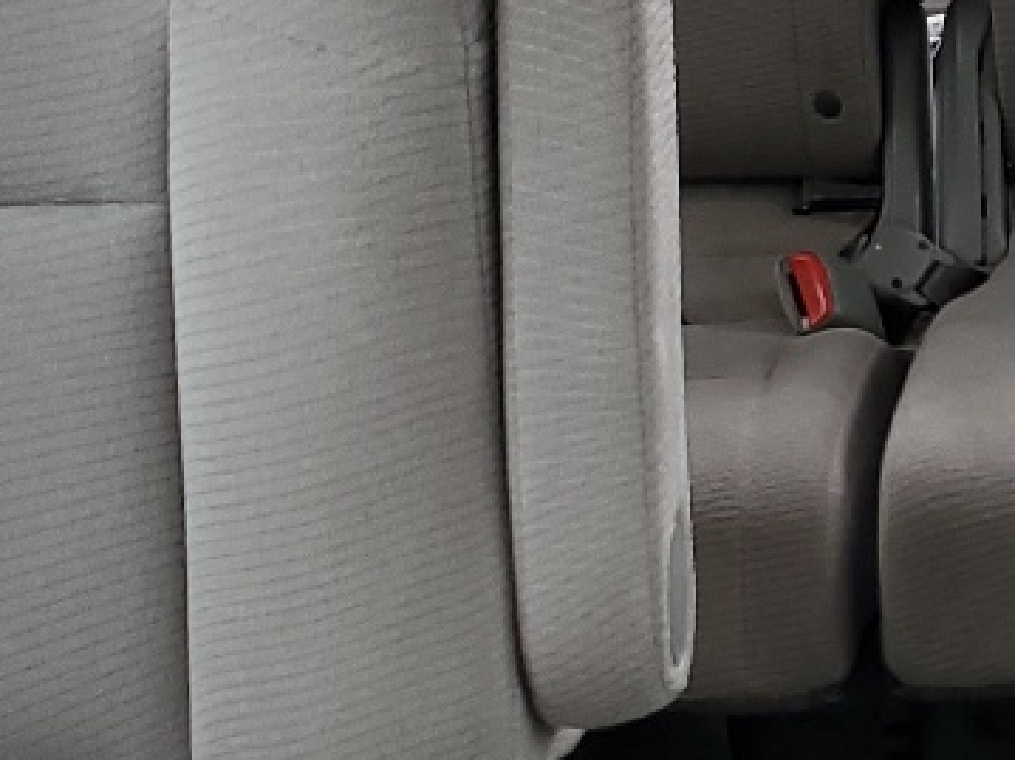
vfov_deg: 12.8
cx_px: 1202
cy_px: 432
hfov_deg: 16.3
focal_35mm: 116
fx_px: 3400
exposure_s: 1/60.2
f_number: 1.5
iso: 62
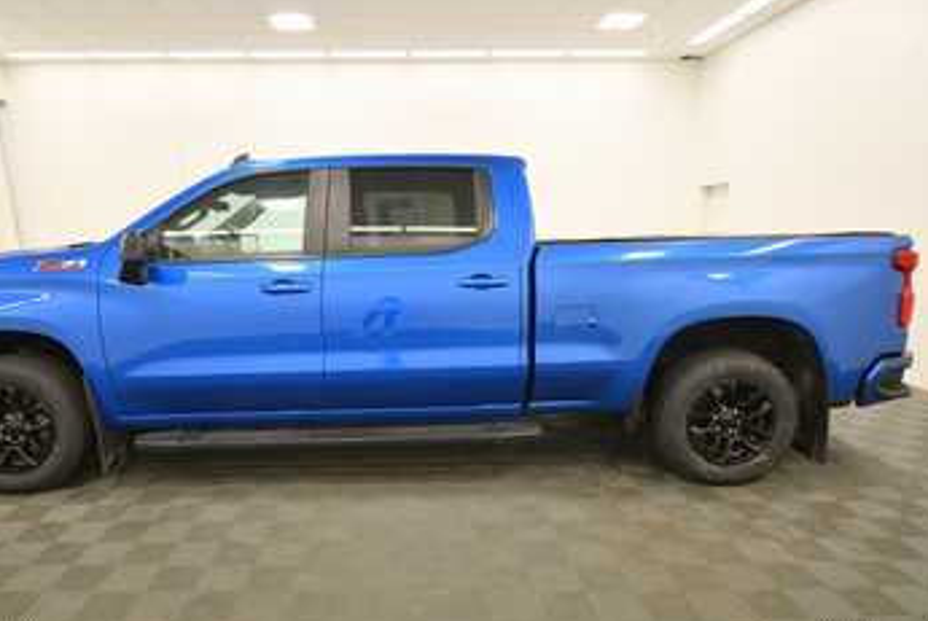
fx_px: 568
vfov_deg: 57.3
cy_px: 329
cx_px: 406
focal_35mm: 22
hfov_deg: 78.2
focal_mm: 13
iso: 900
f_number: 5
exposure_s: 1/125
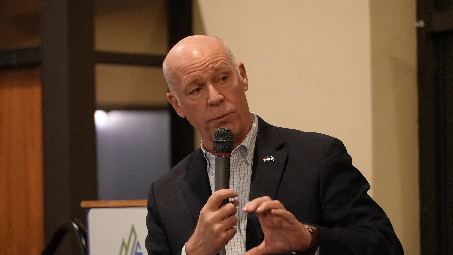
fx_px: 1706
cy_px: 144
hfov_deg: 15.1
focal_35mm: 142
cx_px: 226
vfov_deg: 8.5
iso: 12800
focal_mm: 135
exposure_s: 1/125
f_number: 4
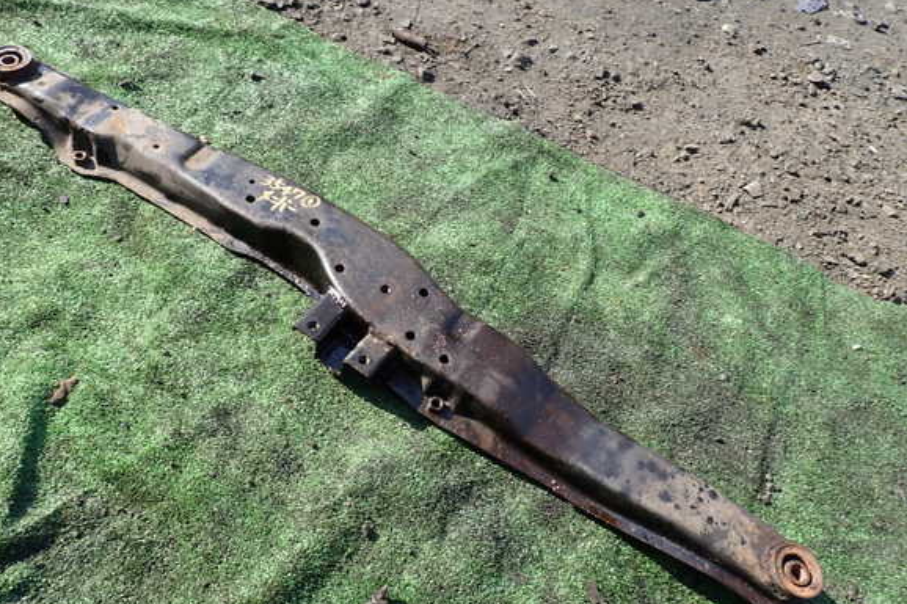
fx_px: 680
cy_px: 298
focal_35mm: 27
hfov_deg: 67.4
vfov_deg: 47.9
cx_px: 439
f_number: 2.8
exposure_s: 1/500
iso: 100
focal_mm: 4.5
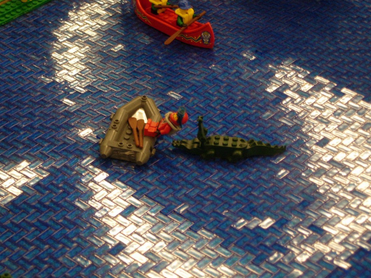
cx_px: 185
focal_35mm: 120
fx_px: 1286
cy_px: 141
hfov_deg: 16.4
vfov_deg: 12.4
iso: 200
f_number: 4.9
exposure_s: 1/6.5
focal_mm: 23.4
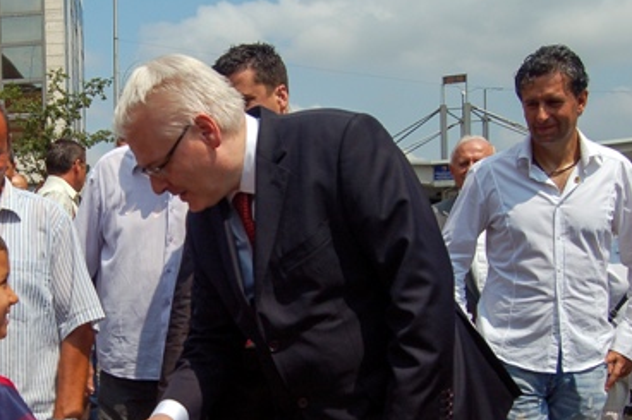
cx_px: 165
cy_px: 295
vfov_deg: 28.4
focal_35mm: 47
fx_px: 825
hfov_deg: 40.8
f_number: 4.5
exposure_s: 1/1000
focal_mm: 18
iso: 200
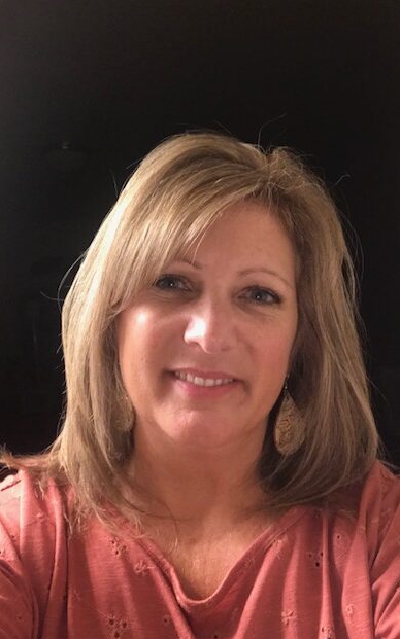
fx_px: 611
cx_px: 214
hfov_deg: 36.3
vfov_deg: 55.3
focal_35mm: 35
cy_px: 313
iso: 125
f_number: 2.2
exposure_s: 1/20
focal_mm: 2.87
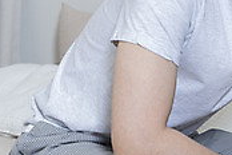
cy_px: 52
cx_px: 213
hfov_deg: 13.4
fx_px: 979
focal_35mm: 152
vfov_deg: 9.0
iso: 250
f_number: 5
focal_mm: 44
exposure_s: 1/125
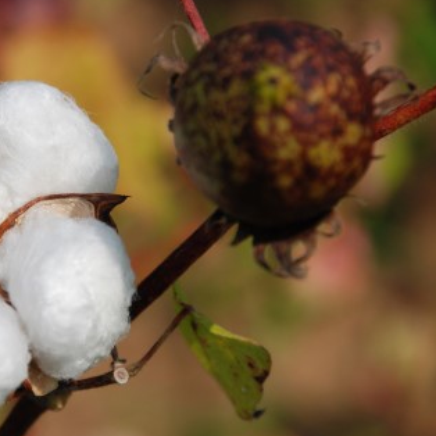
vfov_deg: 6.4
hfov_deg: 6.4
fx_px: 3886
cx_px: 98
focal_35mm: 273
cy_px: 221
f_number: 8
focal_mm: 135
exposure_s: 1/1000
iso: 200
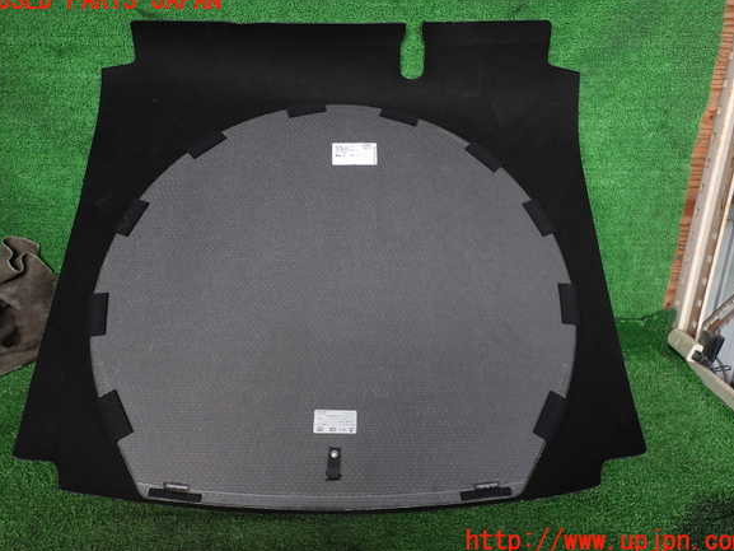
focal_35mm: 26
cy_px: 271
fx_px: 551
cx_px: 371
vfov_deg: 53.1
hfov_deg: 67.3
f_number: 2.8
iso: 100
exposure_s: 1/125
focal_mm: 4.5
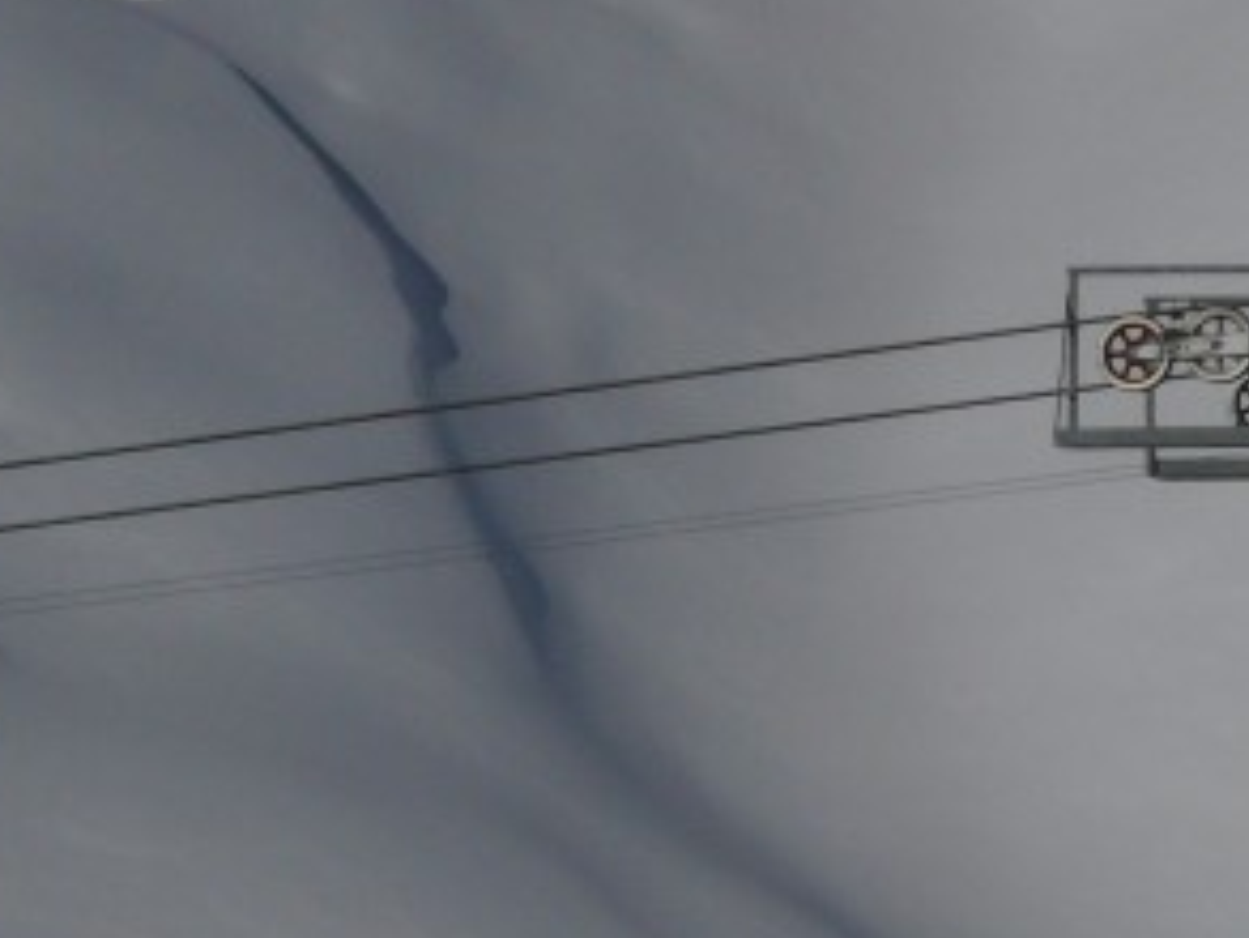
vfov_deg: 2.6
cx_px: 1641
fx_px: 20286
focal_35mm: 562
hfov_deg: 3.5
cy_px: 631
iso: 100
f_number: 11
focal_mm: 43.6
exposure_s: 1/1000
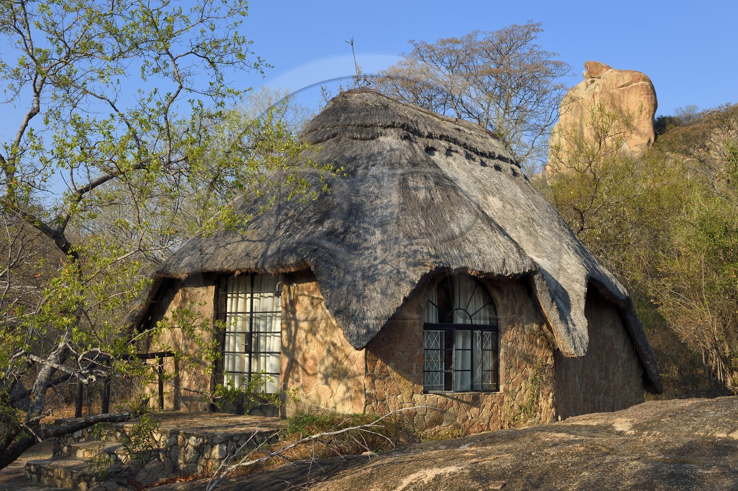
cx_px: 369
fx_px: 901
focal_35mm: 44
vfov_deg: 30.5
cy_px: 246
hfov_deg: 44.5
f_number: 13
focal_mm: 44
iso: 200
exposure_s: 1/160
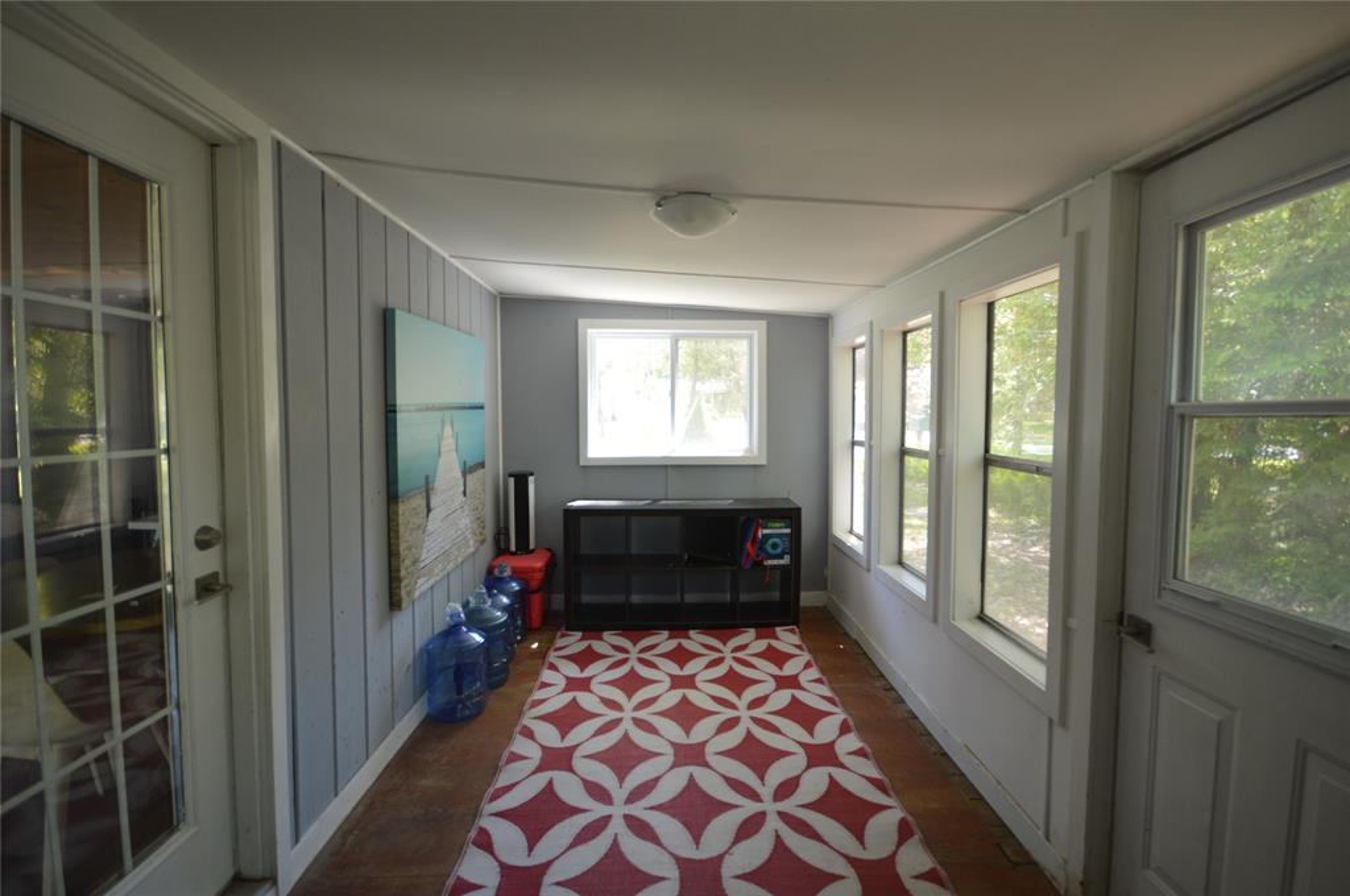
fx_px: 562
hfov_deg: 100.5
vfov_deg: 77.2
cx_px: 675
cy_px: 448
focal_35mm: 15
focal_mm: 10
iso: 400
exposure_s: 1/80
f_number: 4.5
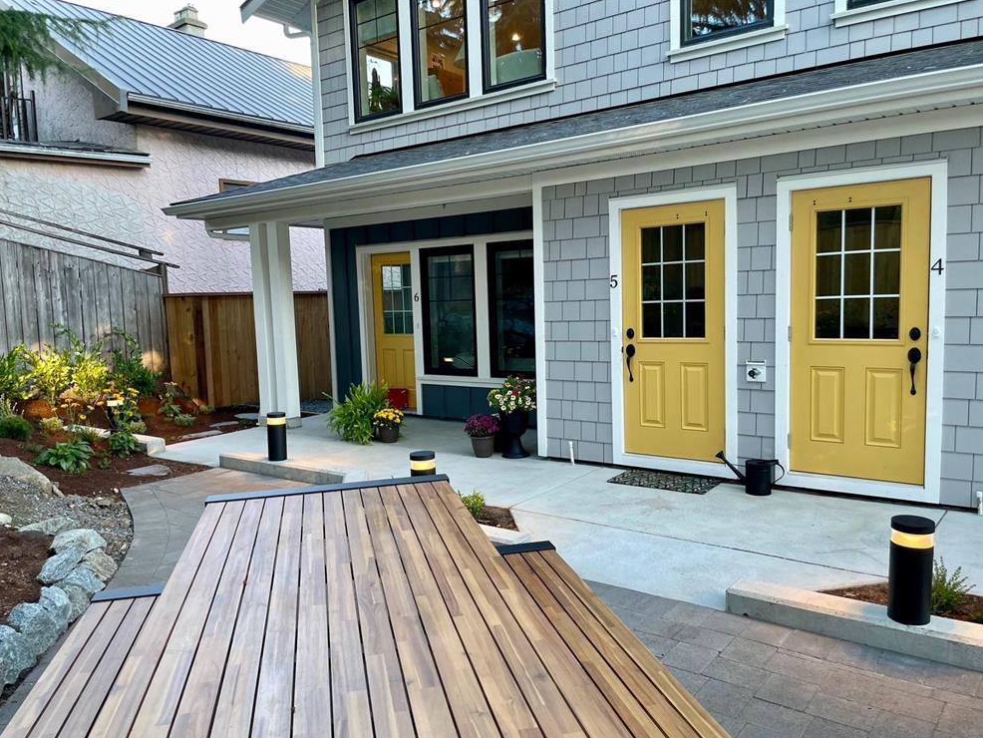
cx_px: 486
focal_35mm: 27
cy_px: 381
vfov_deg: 51.4
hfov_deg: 65.3
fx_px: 767
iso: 64
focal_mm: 4.2
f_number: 1.6
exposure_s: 1/121
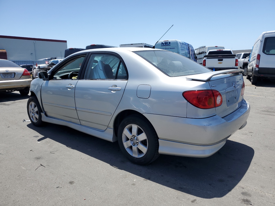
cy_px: 103
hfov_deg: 67.3
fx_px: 207
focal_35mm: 26
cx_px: 138
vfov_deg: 53.1
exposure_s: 1/3333
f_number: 1.5
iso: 50
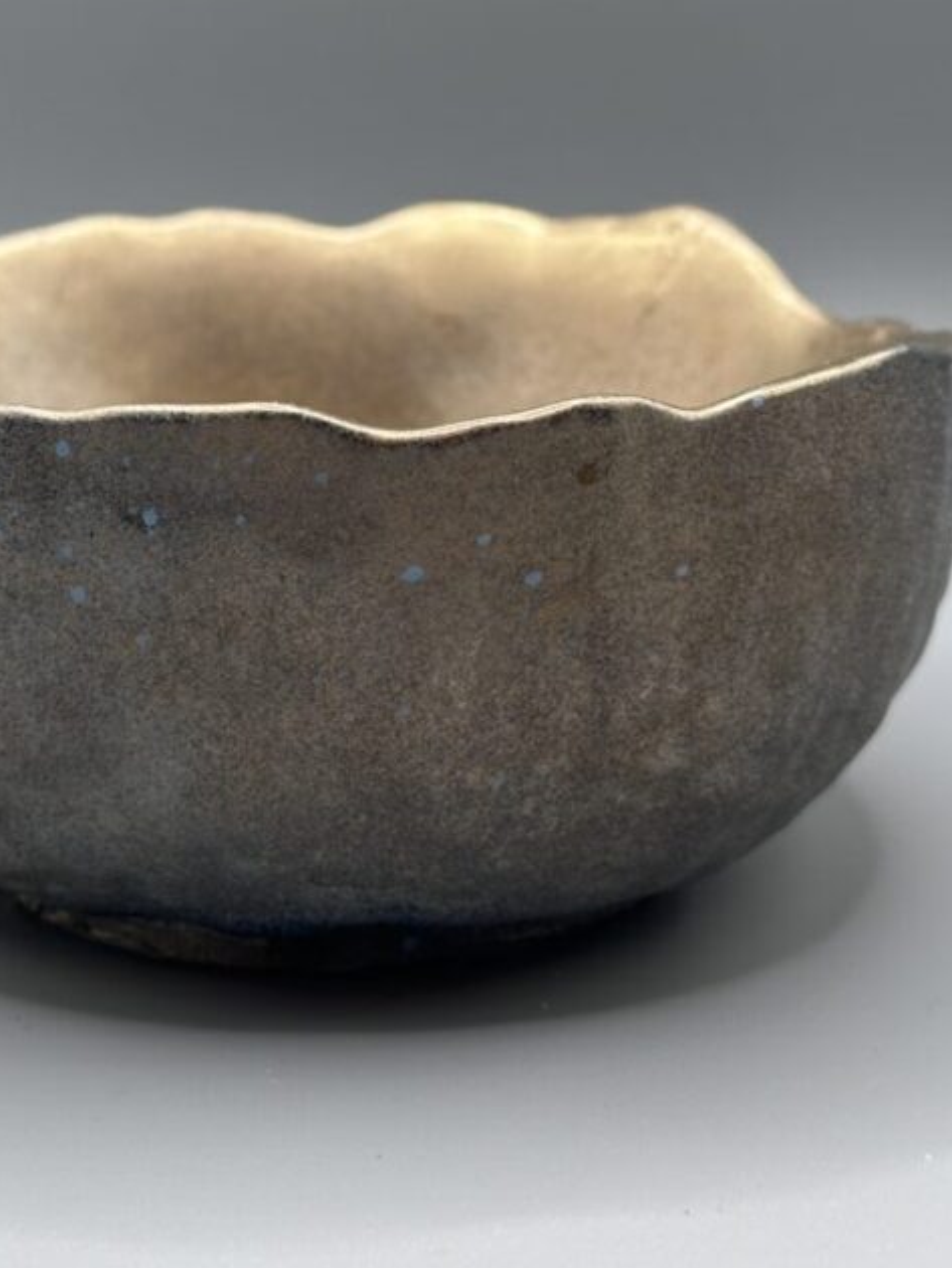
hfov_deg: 18.9
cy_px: 399
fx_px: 2858
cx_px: 314
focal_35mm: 78
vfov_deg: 24.9
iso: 125
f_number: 1.78
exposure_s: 1/146
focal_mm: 6.86
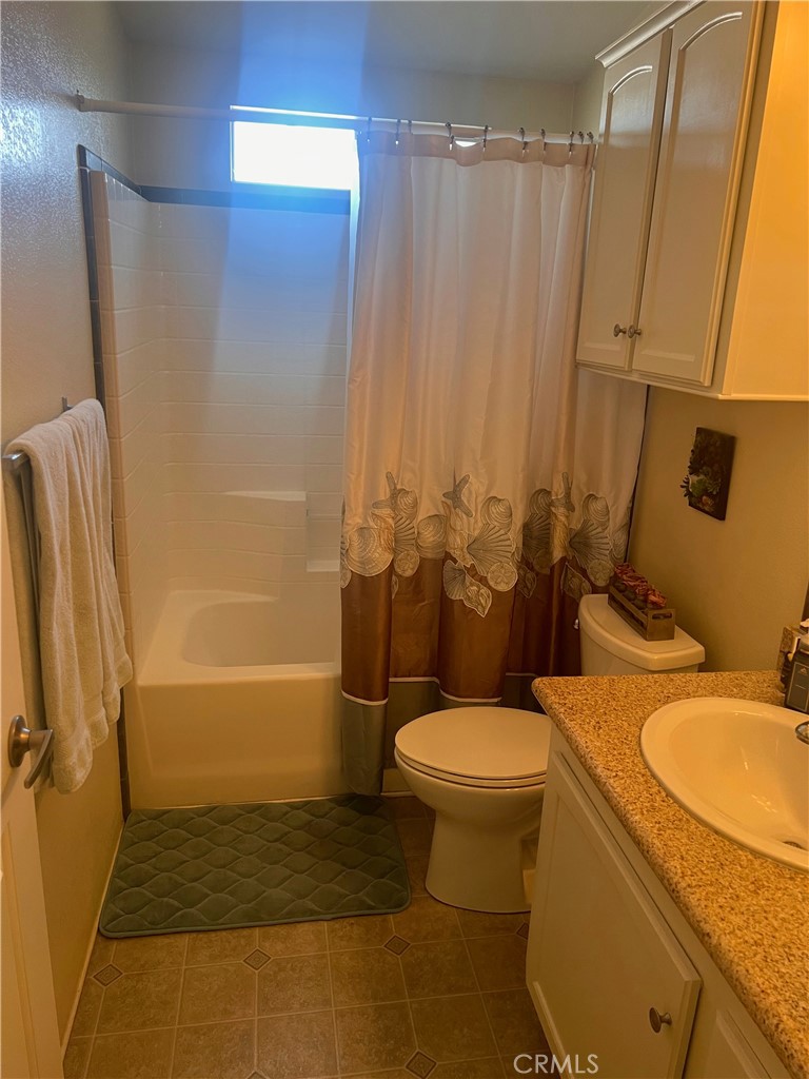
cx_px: 404
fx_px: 810
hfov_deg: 53.1
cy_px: 540
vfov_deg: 67.3
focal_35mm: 26
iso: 100
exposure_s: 1/60
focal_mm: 5.7
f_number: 1.5
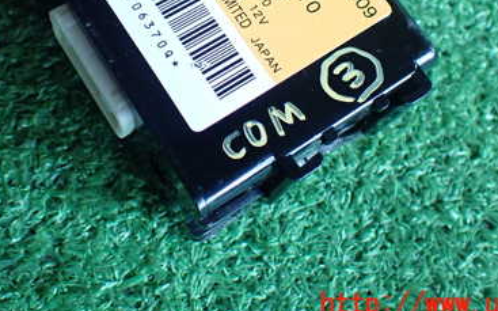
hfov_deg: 38.8
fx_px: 705
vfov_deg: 24.0
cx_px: 220
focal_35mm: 52
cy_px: 16
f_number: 2.3
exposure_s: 1/125
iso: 400
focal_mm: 5.4
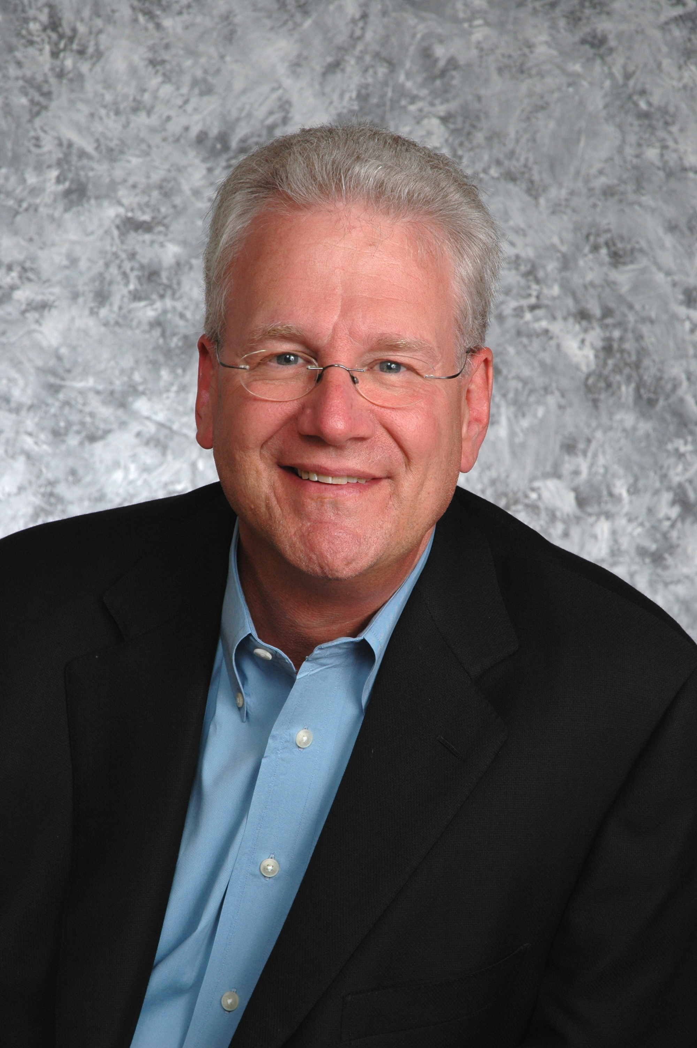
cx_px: 348
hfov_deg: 13.0
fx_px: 3055
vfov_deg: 19.5
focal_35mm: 105
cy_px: 524
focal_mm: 70
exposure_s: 1/250
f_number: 11
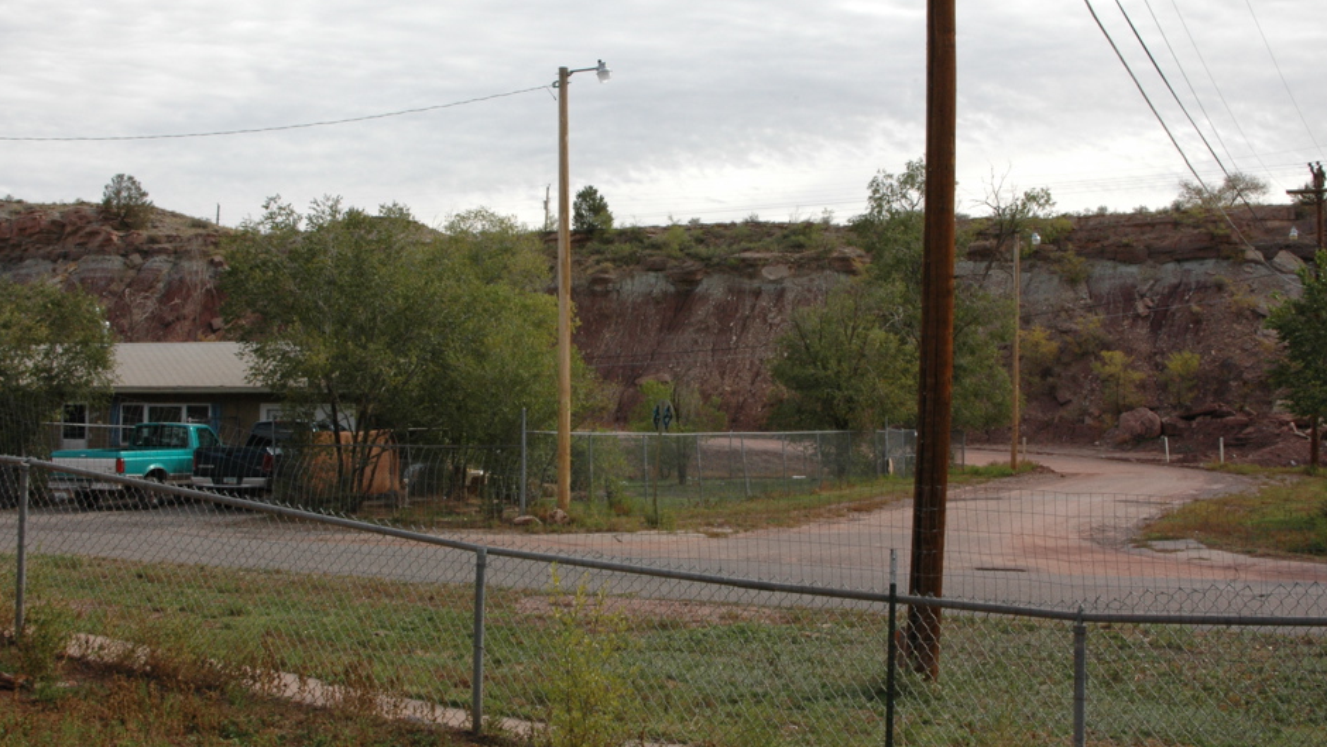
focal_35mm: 45
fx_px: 1584
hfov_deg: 45.5
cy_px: 388
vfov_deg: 26.5
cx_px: 672
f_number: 20
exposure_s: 1/80
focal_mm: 28
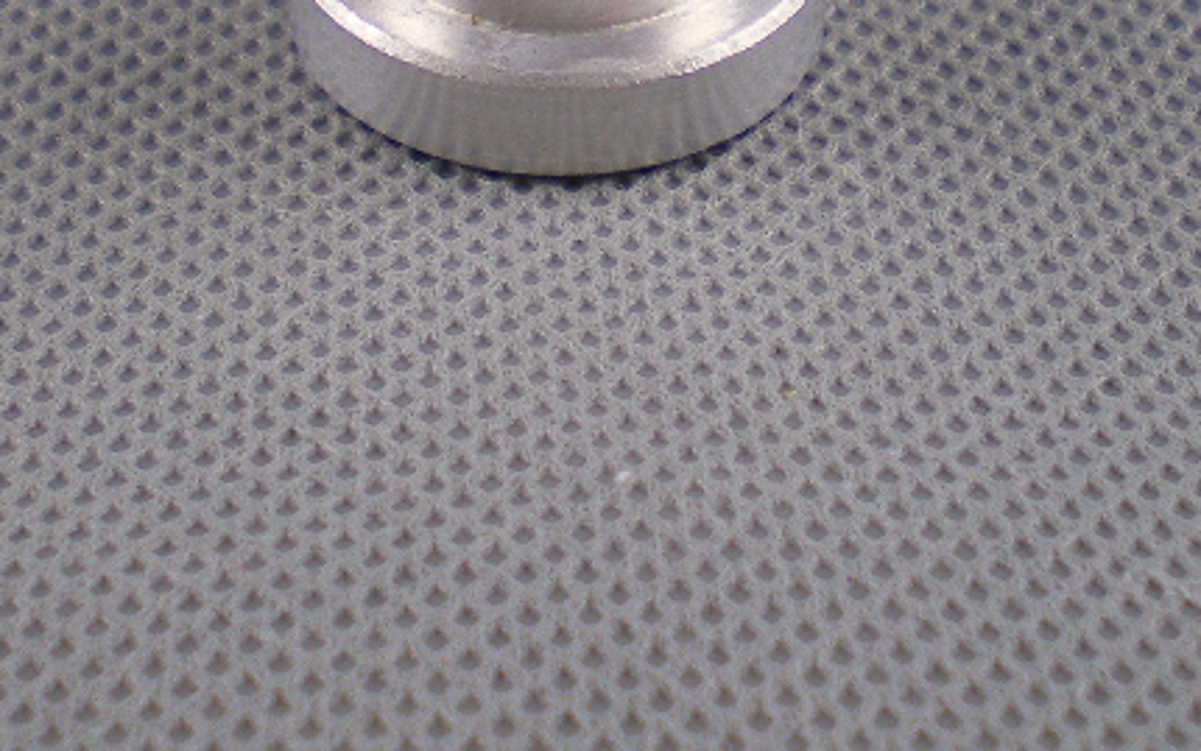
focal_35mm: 96
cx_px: 520
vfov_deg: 13.1
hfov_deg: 21.6
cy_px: -235
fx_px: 3143
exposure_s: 1/50
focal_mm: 6.3
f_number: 3.1
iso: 64
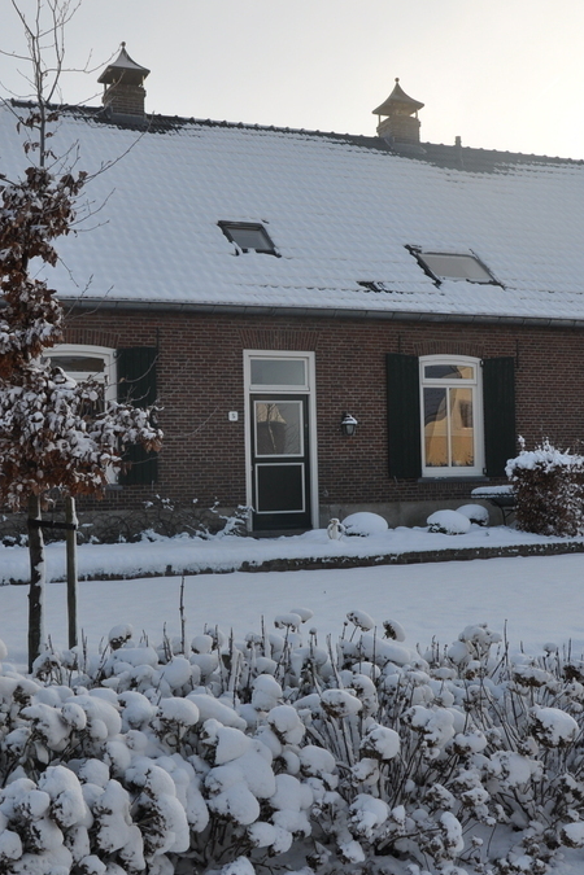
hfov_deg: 28.2
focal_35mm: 48
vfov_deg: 41.3
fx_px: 1162
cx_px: 262
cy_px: 437
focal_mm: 21
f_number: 10
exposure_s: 1/250
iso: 220
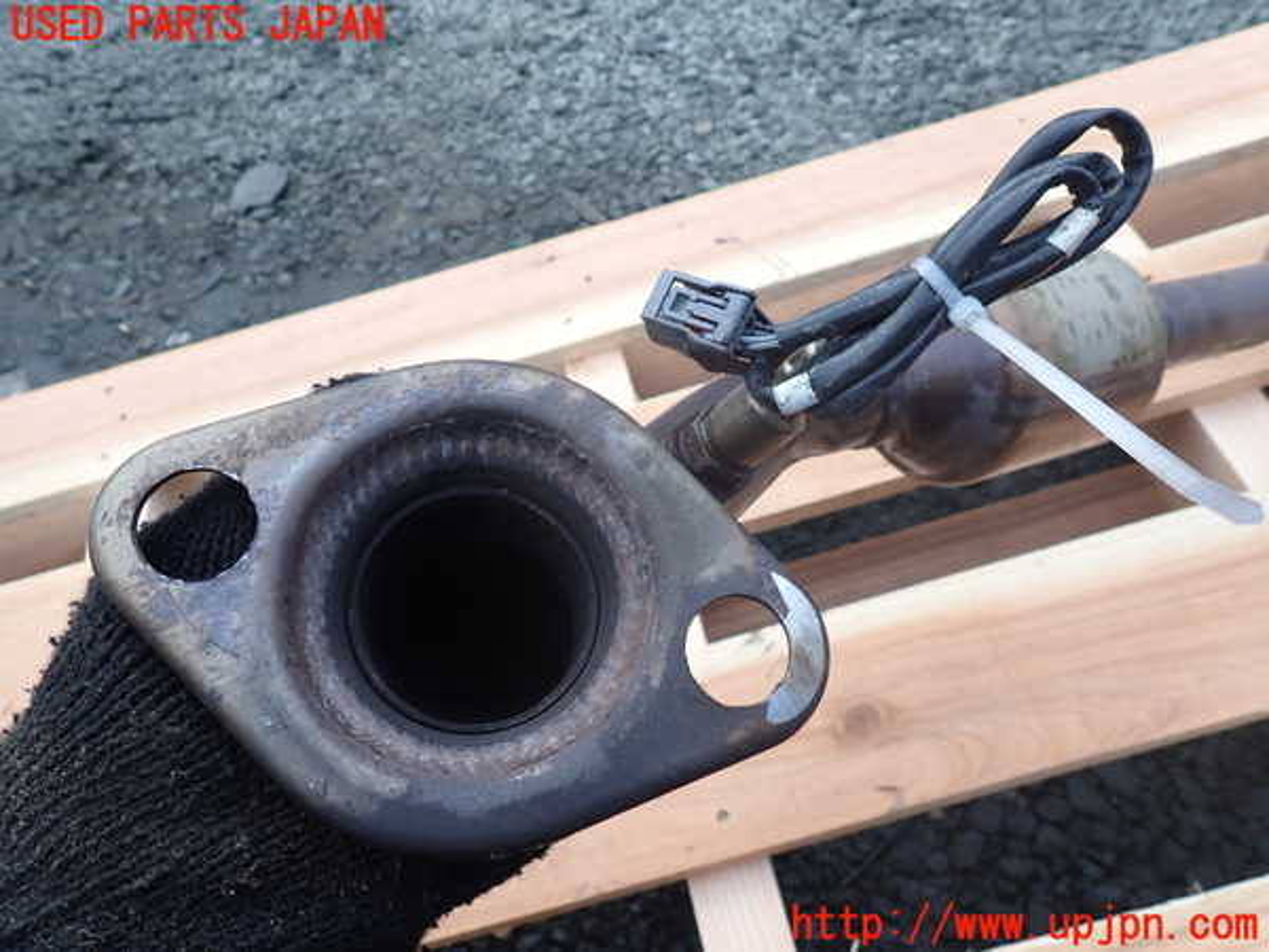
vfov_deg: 54.9
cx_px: 634
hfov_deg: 69.4
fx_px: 916
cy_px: 476
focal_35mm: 25
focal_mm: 4.5
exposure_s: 1/200
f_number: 2.8
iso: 100
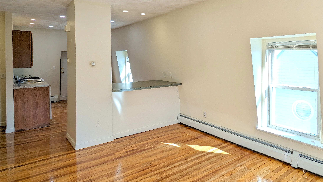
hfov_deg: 75.8
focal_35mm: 24
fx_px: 206
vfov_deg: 47.0
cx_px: 187
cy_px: 63
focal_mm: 2.35
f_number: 2.2
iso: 55
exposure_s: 1/120
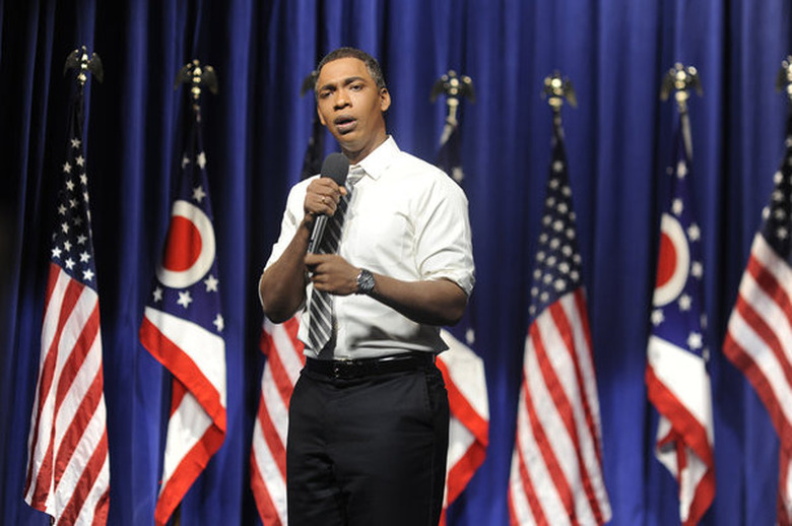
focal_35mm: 85
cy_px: 263
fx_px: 1868
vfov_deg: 16.0
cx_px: 396
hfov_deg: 23.9
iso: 800
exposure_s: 1/125
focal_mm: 85
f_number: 2.8
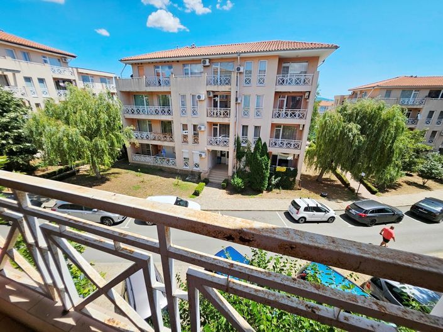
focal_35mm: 13
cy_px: 166
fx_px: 166
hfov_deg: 106.2
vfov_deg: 89.9
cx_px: 222
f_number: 2.2
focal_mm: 1.7
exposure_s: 1/1228
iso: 32
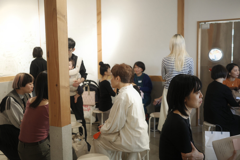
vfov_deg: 33.4
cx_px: 120
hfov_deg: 48.5
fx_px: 267
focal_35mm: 40
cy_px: 80
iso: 400
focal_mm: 26
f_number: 2.8
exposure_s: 1/40
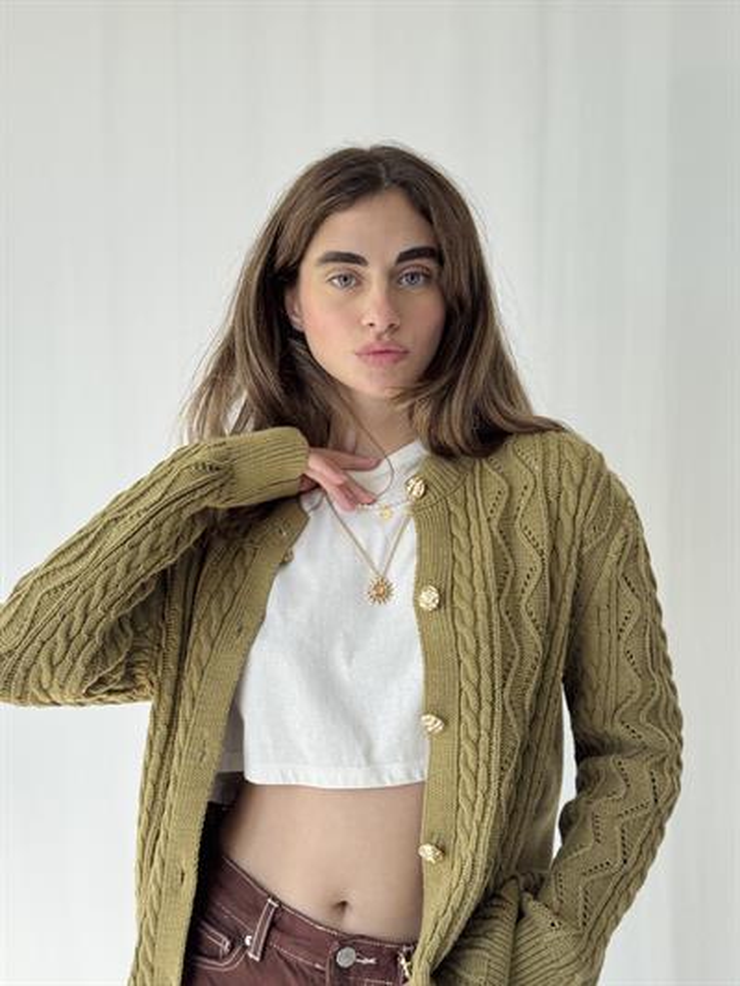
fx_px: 1368
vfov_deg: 39.6
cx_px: 370
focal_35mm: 48
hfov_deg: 30.3
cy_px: 493
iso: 64
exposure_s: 1/263
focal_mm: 6.76
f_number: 1.78
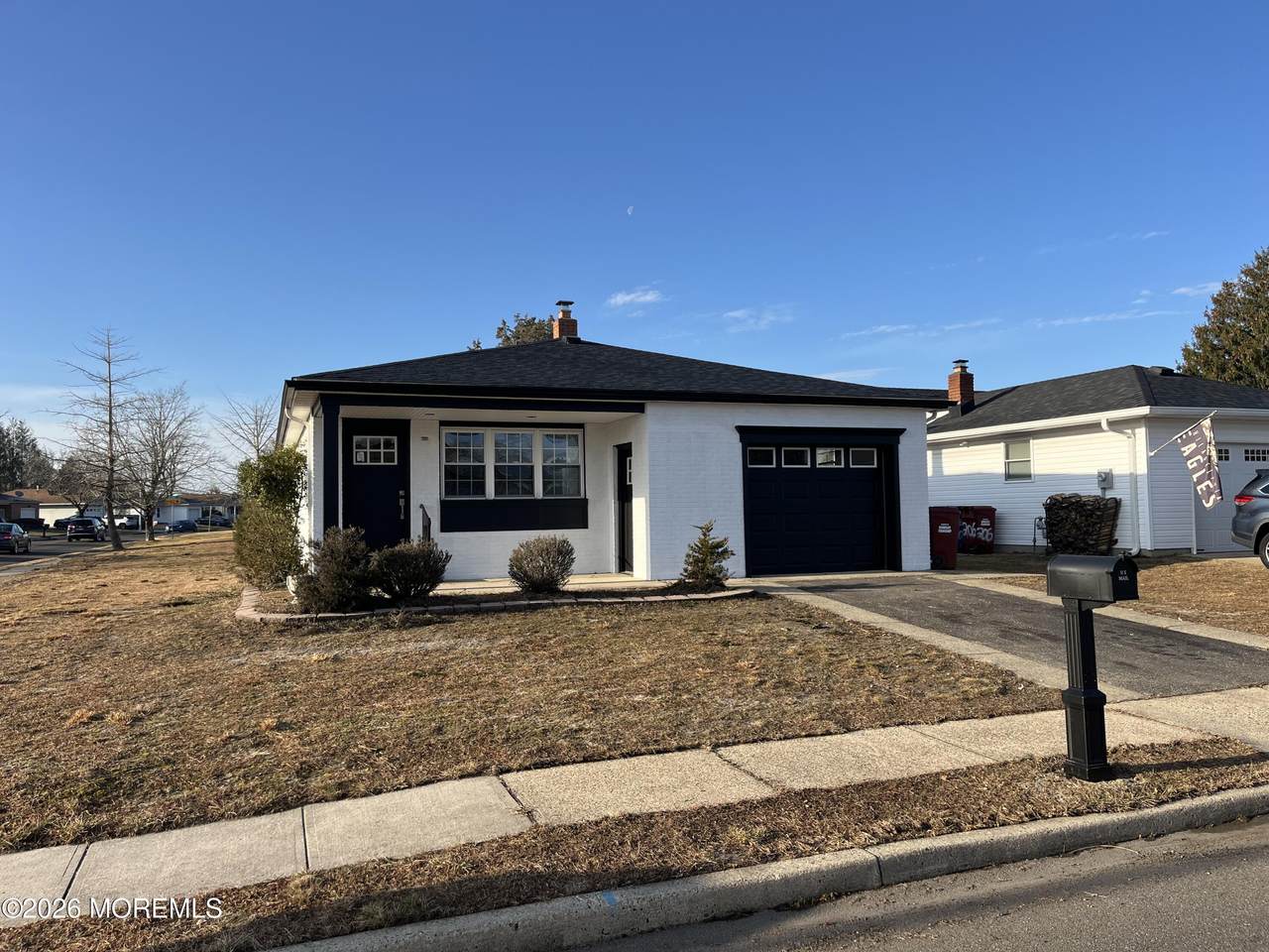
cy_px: 476
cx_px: 634
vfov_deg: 53.1
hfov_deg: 67.3
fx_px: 953
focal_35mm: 26
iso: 50
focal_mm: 5.1
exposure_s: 1/2268
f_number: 1.6
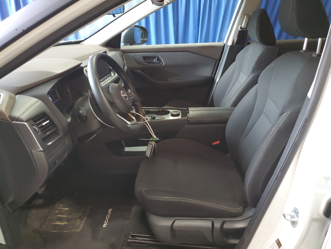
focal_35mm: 26
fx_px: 249
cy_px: 124
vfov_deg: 53.1
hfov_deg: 67.3
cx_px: 166
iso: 245
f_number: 1.5
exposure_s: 1/60.2
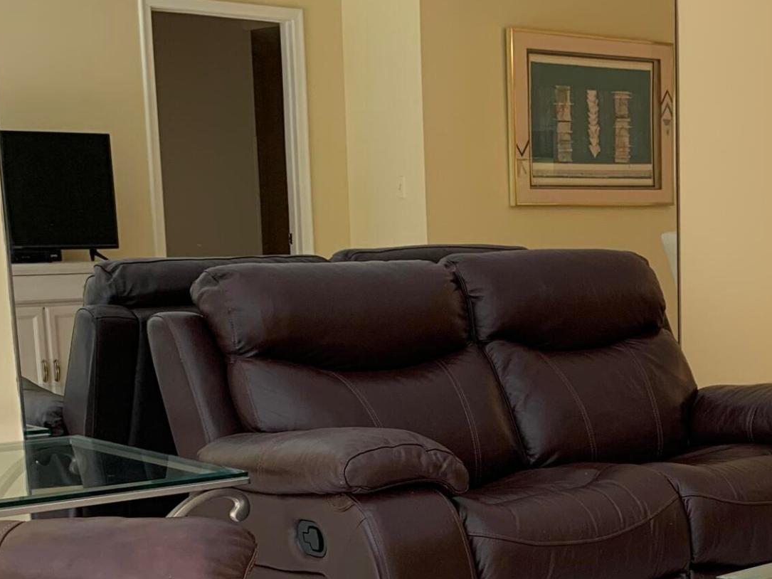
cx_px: 789
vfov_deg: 20.7
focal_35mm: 69
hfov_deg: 26.5
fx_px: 1539
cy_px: 551
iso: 64
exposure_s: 1/121
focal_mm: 4.25
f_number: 1.8
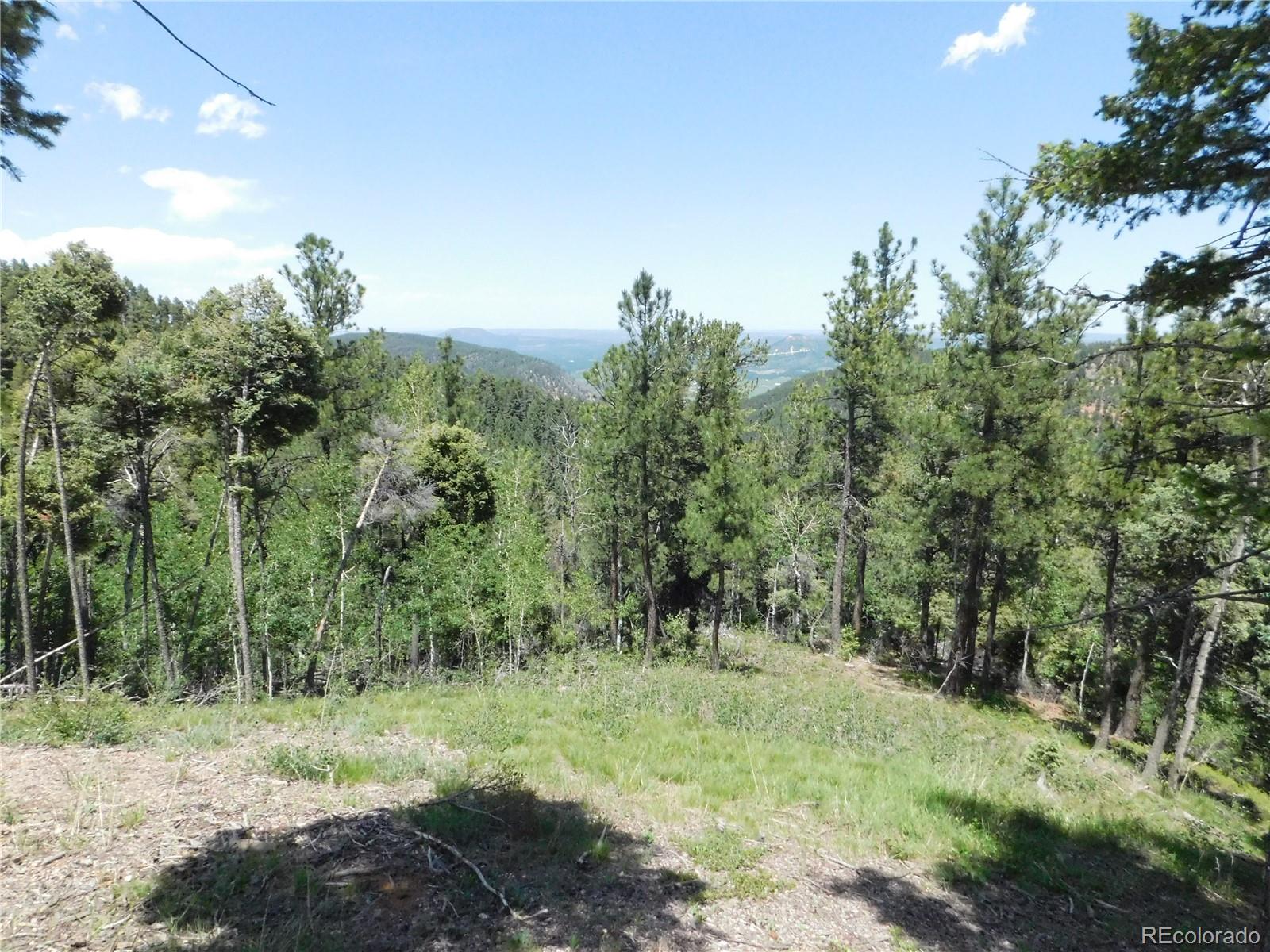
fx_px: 844
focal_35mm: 23
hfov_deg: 73.9
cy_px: 476
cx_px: 635
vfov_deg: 58.9
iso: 800
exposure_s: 1/1500
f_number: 6
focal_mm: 4
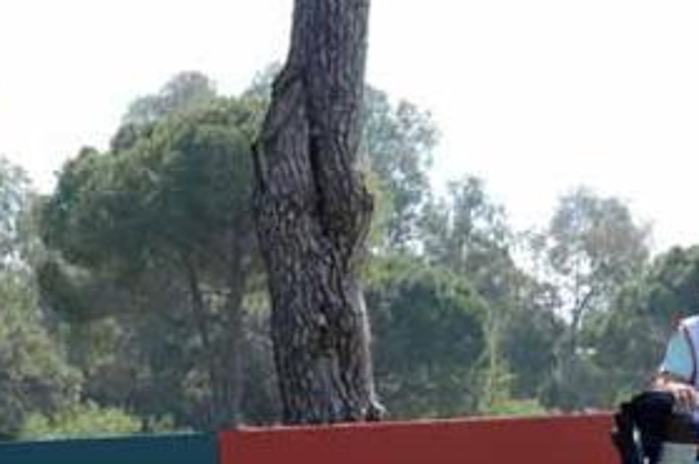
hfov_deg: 11.5
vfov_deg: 7.9
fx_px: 3373
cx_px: -188
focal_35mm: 174
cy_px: 308
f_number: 8
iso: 100
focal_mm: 42
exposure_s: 1/125
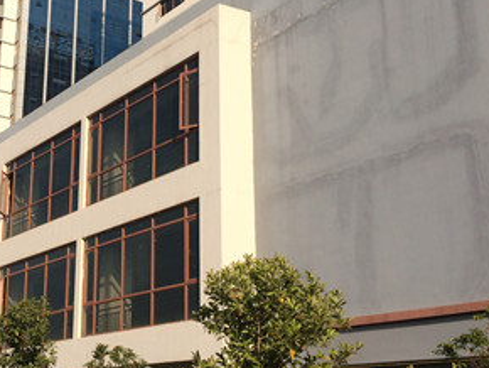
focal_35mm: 60
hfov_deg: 30.5
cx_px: 35
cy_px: 172
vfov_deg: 24.4
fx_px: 848
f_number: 2.2
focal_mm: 4.15
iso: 32
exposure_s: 1/1953
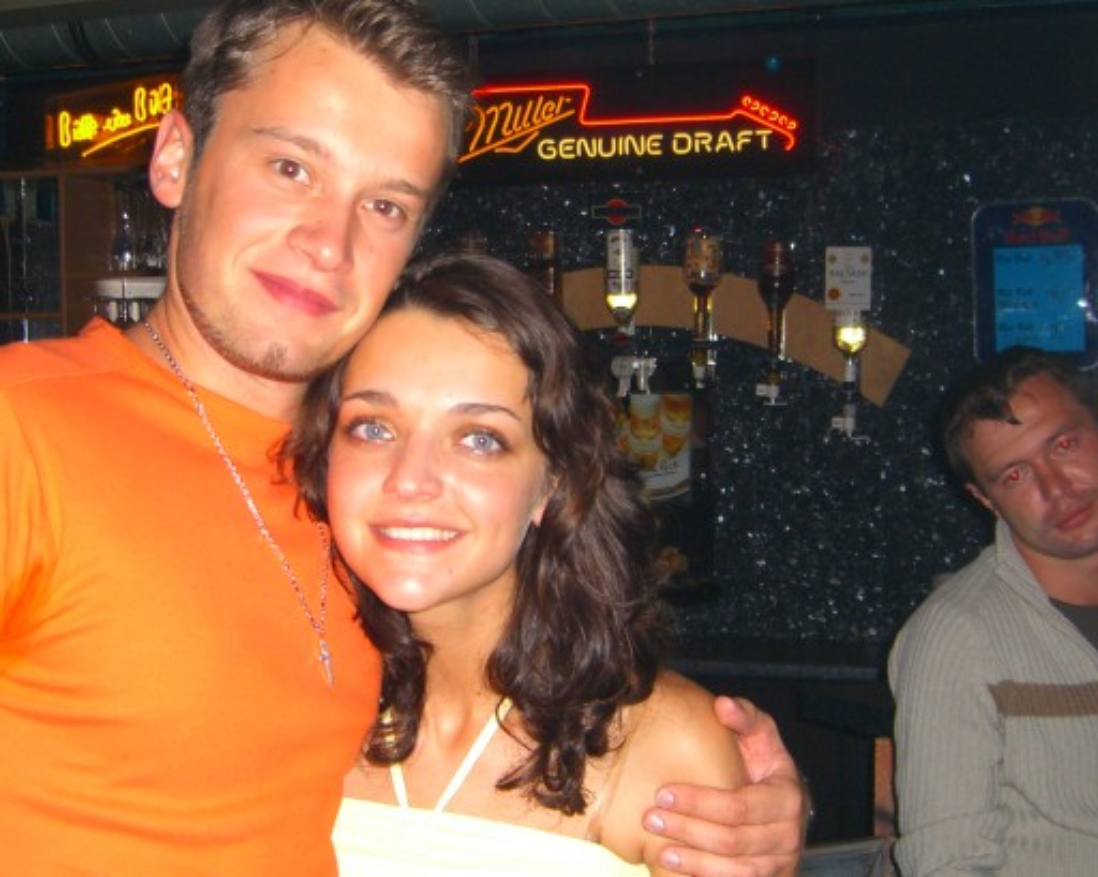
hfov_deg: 32.4
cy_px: 450
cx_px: 463
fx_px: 1884
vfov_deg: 26.2
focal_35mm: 58
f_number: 2.8
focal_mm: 7.9
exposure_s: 1/60
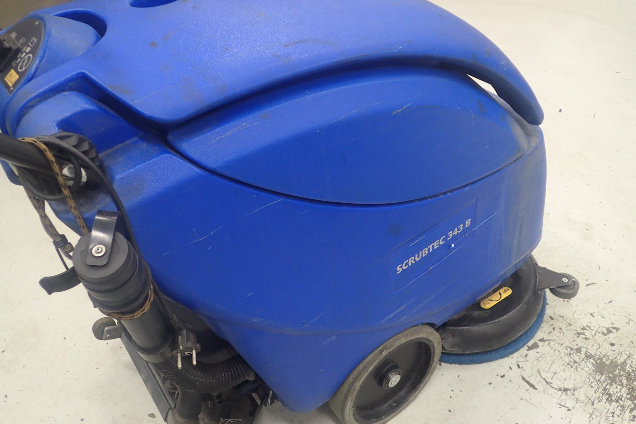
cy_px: 199
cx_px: 318
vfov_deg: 41.1
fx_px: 565
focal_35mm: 32
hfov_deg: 58.7
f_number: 2.3
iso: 250
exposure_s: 1/30
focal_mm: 5.5
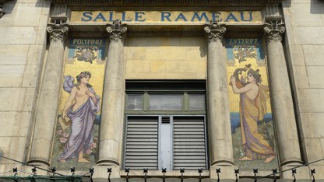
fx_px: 473
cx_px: 163
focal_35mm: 55
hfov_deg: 37.8
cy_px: 74
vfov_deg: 21.8
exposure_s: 1/250
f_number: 11
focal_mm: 52
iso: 200
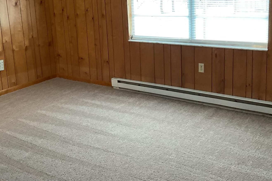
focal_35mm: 47
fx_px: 355
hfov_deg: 41.8
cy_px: 57
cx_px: 116
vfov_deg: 28.4
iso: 200
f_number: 1.8
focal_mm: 3
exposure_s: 1/60
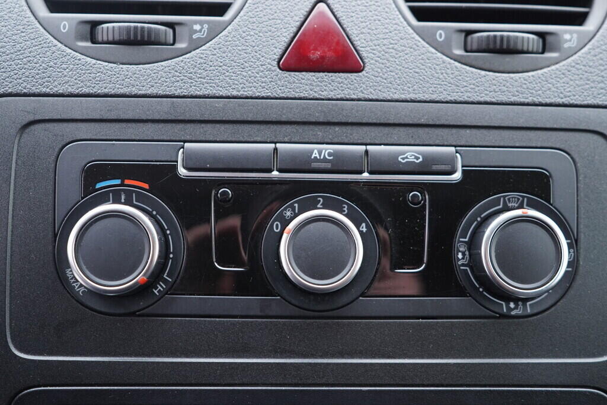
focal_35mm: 36
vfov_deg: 36.9
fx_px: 607
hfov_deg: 53.1
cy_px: 202
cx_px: 304
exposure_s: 1/40
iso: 400
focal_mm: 24
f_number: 2.8
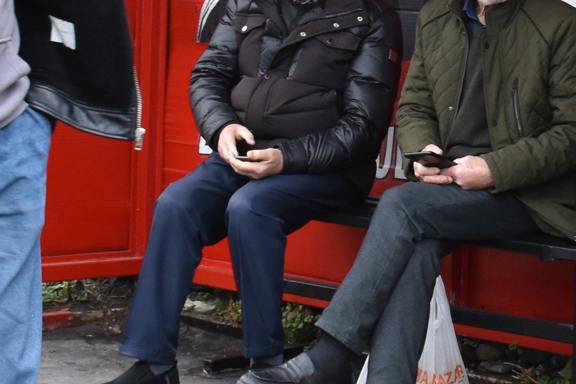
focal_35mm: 147
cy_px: -56
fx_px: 2352
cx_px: 611
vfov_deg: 9.2
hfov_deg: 13.7
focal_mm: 24
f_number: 7.1
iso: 800
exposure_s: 1/160
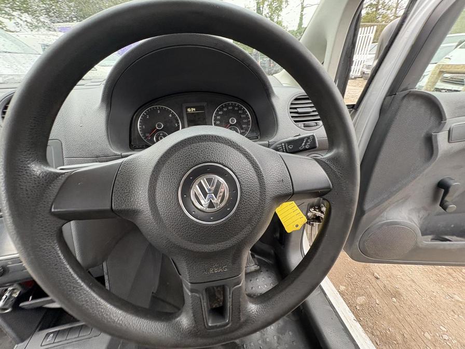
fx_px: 188
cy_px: 174
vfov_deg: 85.7
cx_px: 232
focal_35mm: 14
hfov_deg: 102.1
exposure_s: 1/99
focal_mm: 2.22
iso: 200
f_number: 2.2
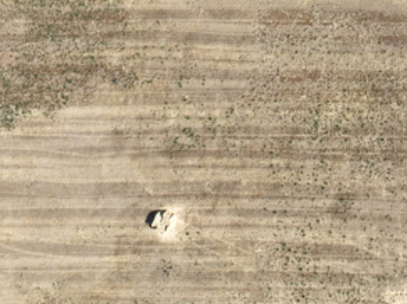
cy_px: -148
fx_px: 986
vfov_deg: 16.1
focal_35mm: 84
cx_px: 421
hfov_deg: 22.3
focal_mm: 12.29
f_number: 2.8
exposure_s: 1/1000
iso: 100
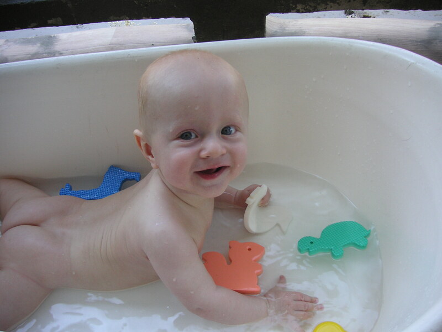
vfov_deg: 38.7
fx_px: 472
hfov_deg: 50.1
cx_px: 221
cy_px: 166
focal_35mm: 37
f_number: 2.8
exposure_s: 1/90
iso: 50
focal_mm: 6.1
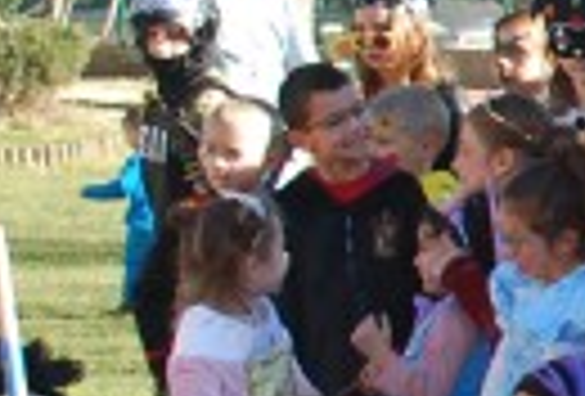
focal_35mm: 185
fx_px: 3020
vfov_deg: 7.5
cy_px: 54
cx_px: 1415
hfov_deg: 9.7
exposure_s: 1/200
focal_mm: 18
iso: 100
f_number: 4
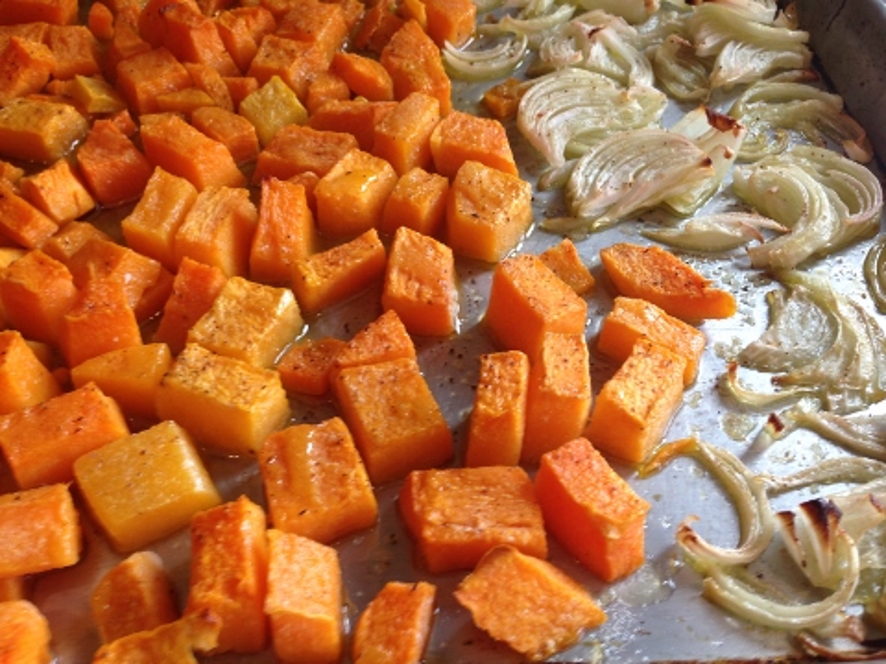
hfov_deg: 55.4
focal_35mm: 33
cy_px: 332
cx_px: 443
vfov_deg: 42.9
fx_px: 845
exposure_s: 1/20
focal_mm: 4.12
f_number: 2.4
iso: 50
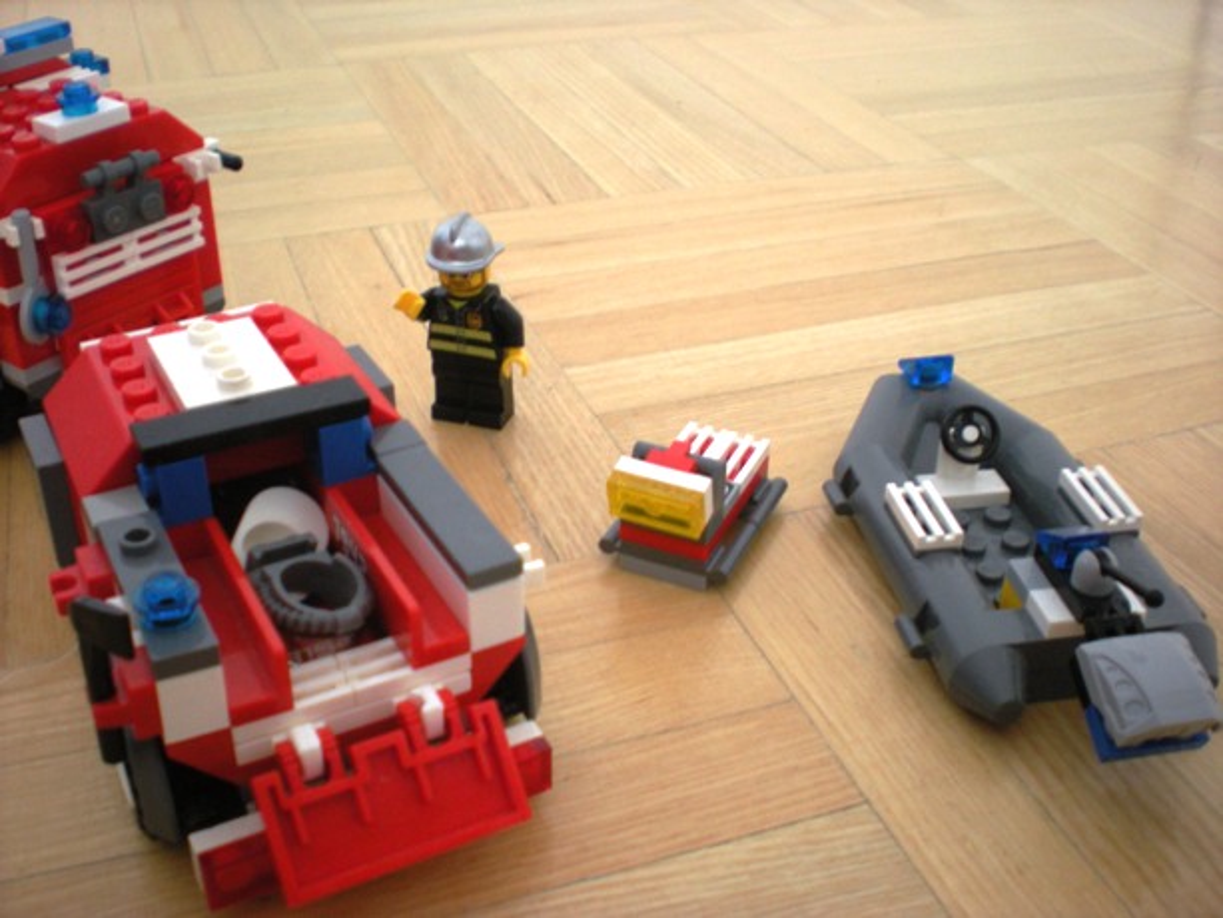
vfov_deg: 37.7
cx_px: 612
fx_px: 1343
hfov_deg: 49.0
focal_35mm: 38
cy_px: 459
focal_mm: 6.3
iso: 200
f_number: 3.1
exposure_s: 1/41.5
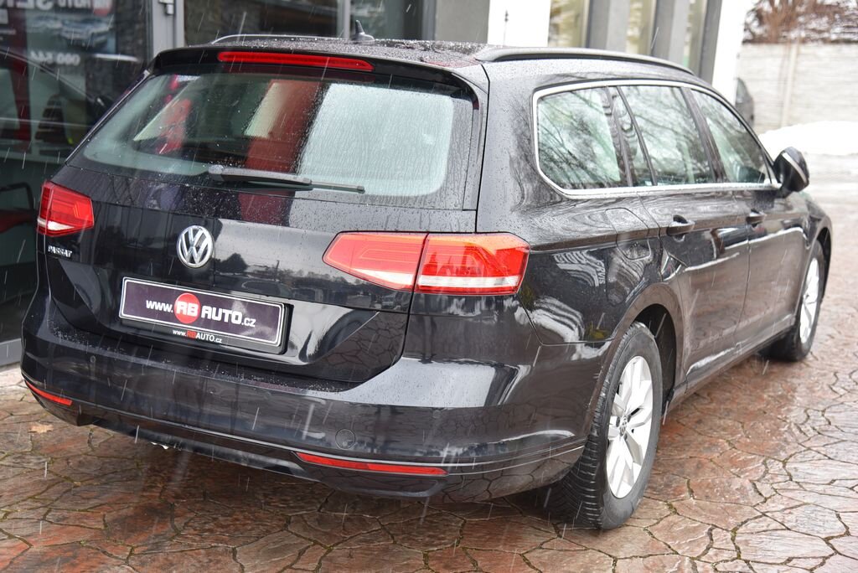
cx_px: 429
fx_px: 1145
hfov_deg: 41.1
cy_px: 286
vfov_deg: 28.1
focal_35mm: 48
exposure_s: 1/60
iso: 500
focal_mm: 48
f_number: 4
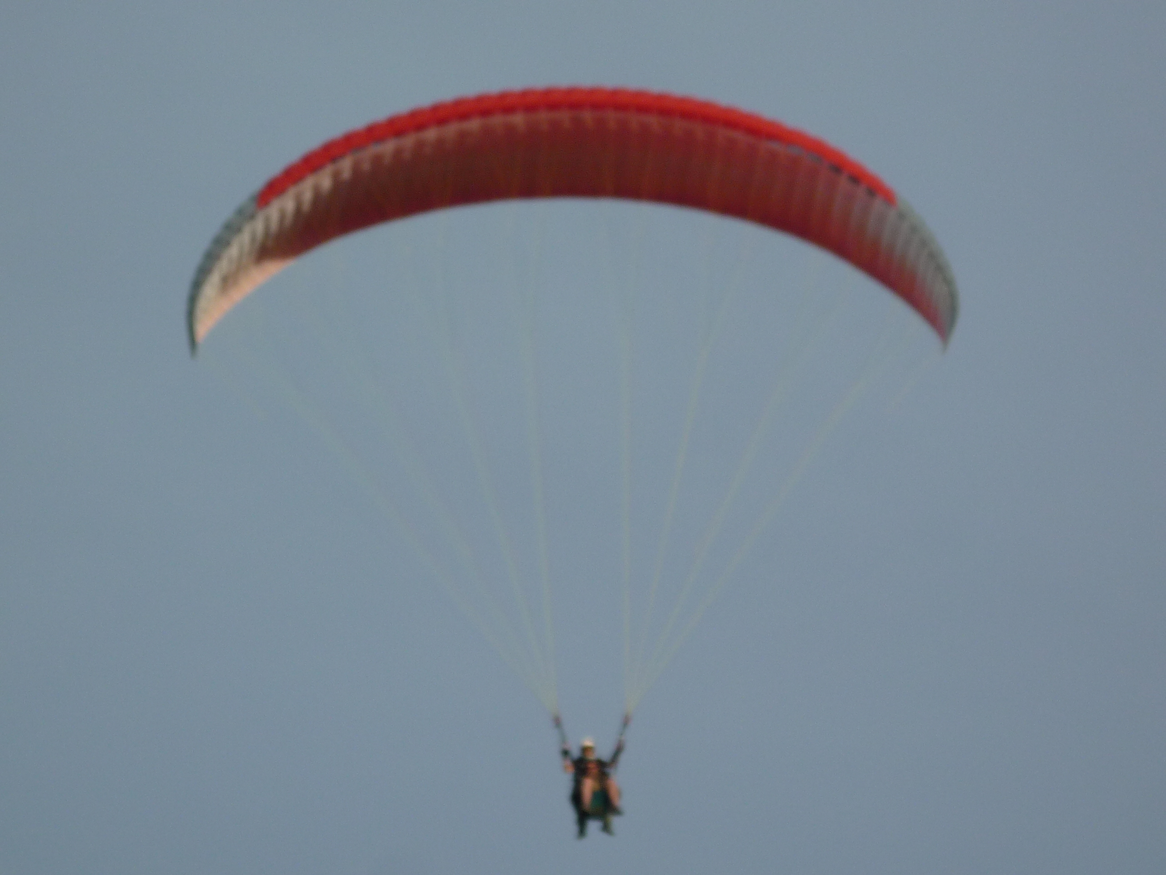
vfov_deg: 10.6
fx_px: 4716
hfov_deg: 14.1
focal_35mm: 140
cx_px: 583
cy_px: 438
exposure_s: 1/500
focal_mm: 17.5
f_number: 5.7
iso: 100
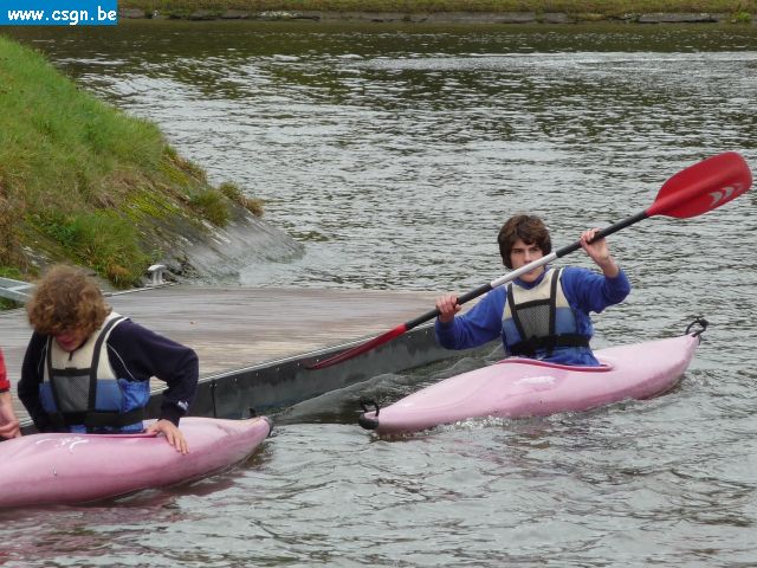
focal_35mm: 257
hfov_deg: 7.7
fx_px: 5620
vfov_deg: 5.8
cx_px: 378
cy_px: 284
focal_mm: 32.3
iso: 100
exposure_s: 1/200
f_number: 4.8
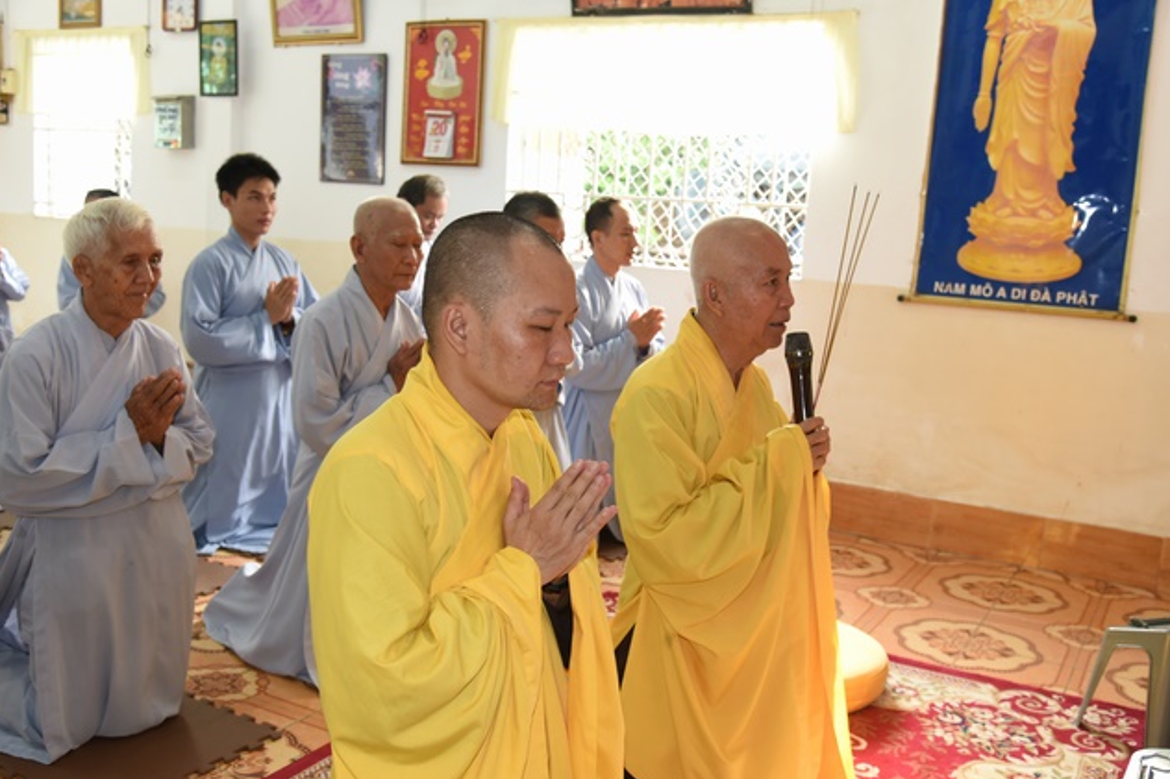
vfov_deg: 37.8
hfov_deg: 54.4
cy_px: 387
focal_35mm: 35
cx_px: 592
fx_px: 1137
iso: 800
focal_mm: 34
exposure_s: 1/60
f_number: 4.5
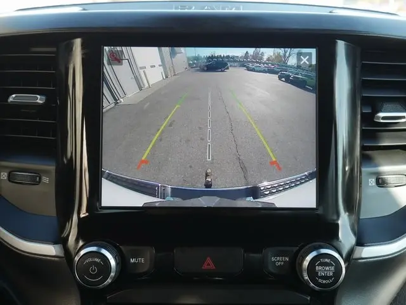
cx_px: 203
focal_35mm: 48
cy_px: 152
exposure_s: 1/60
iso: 200
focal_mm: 24
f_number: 5.2
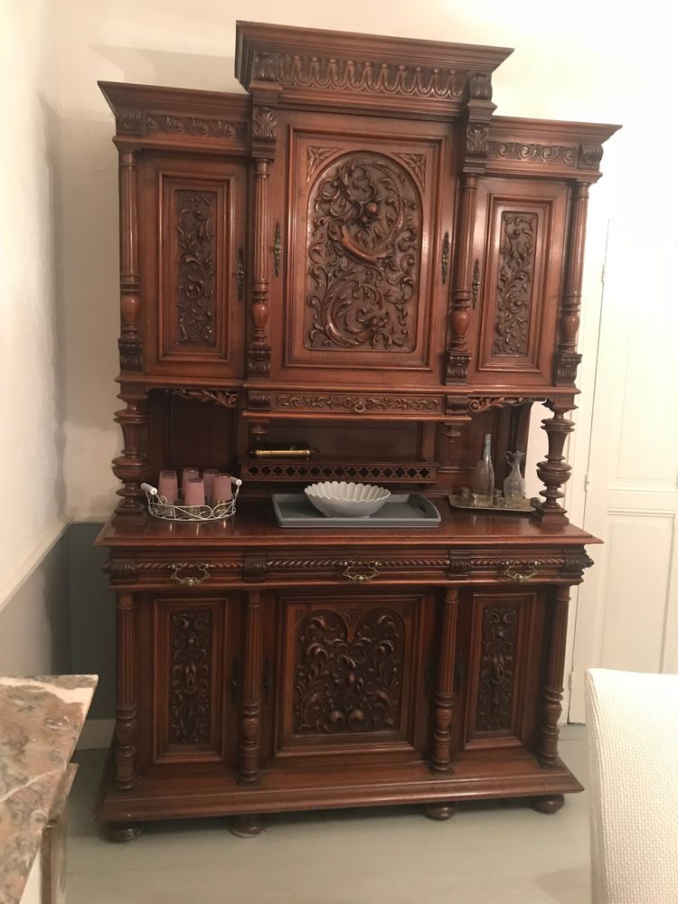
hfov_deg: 49.7
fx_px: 731
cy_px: 452
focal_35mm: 28
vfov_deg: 63.4
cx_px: 339
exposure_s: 1/6
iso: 100
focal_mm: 3.99
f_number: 1.8
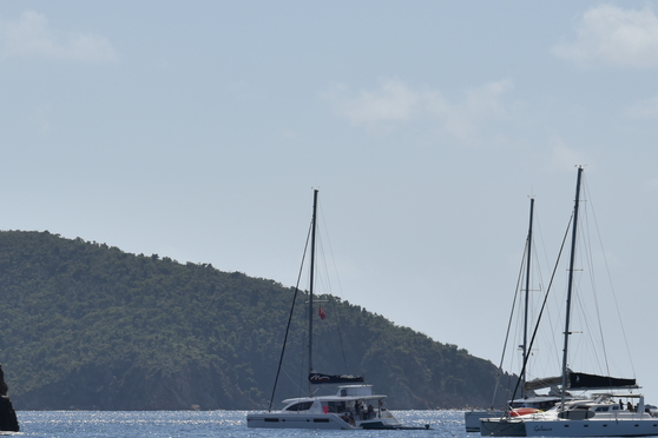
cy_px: 353
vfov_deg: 3.3
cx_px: 219
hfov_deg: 5.0
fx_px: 7548
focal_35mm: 413
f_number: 11
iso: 100
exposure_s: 1/500
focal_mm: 180
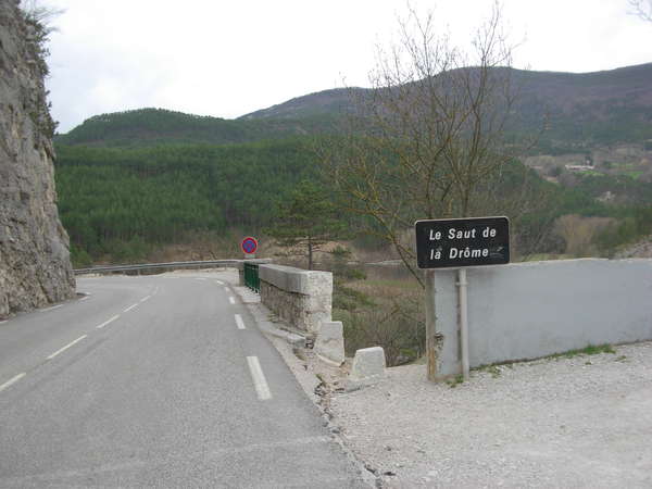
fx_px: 716
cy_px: 244
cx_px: 326
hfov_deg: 49.0
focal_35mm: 38
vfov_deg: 37.7
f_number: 2.9
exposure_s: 1/296
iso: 79
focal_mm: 6.3
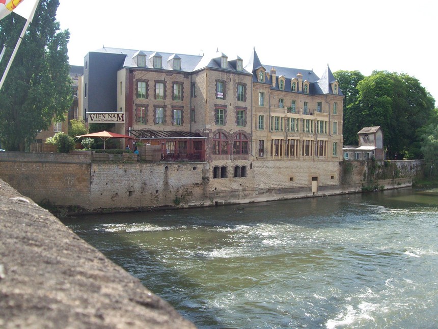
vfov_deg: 39.7
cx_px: 219
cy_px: 164
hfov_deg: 51.4
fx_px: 456
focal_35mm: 36
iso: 80
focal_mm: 6
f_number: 4.8
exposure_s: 1/251
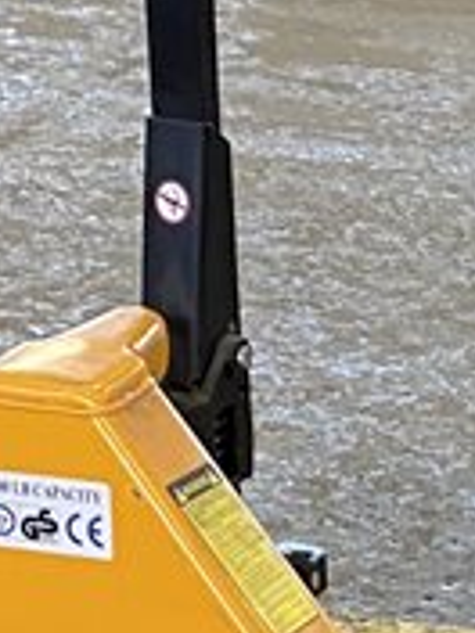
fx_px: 3385
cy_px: 1415
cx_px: 732
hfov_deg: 7.9
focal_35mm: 185
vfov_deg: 9.7
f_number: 1.8
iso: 125
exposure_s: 1/60
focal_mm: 4.25
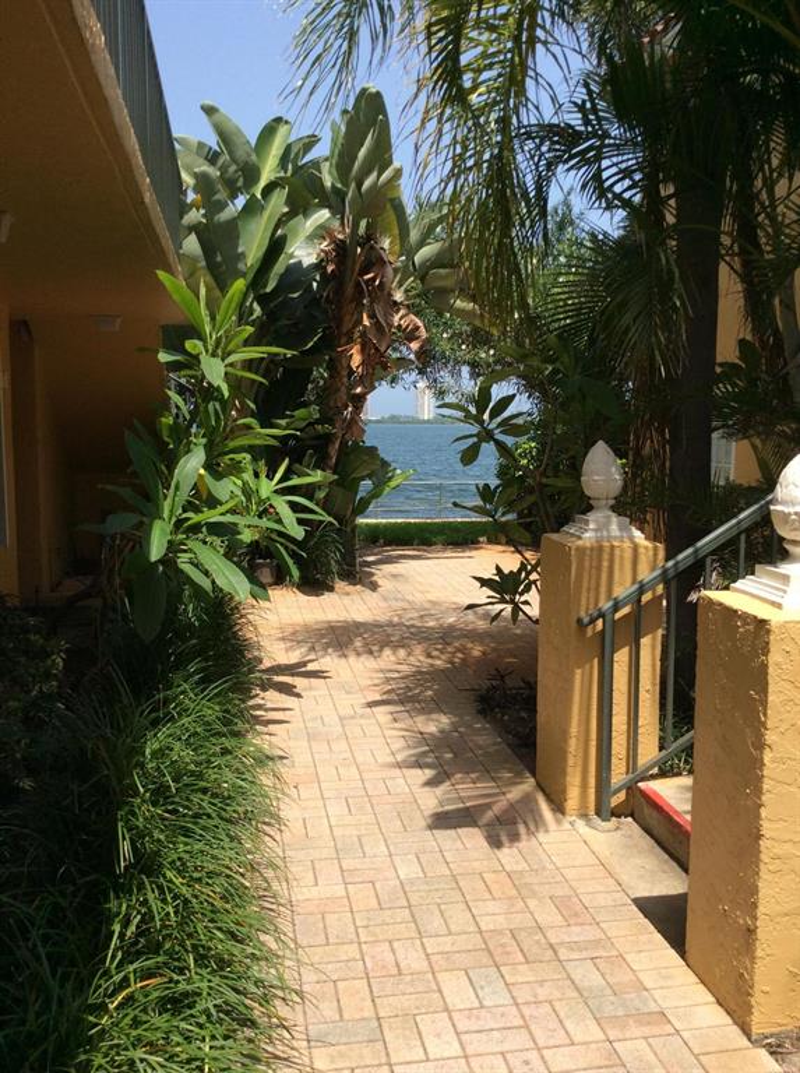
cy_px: 536
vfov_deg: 56.9
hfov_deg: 44.0
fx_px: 989
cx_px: 400
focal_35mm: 32
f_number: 2.4
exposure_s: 1/1100
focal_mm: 3.3
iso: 32
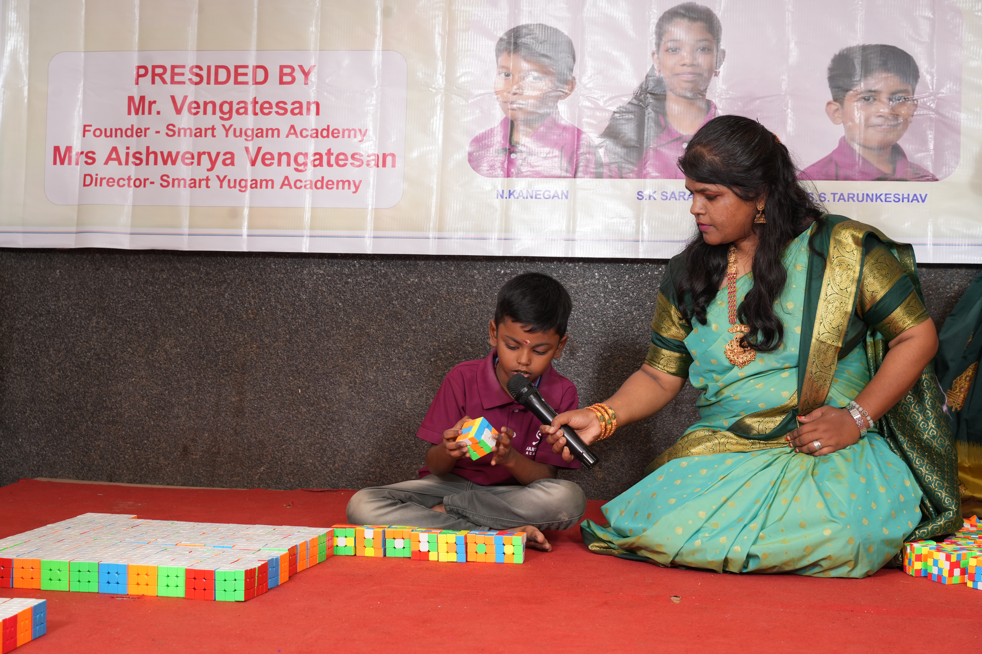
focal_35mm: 70
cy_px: 327
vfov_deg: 19.5
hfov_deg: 28.8
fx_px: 1909
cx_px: 491
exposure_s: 1/160
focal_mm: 70
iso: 640
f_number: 7.1
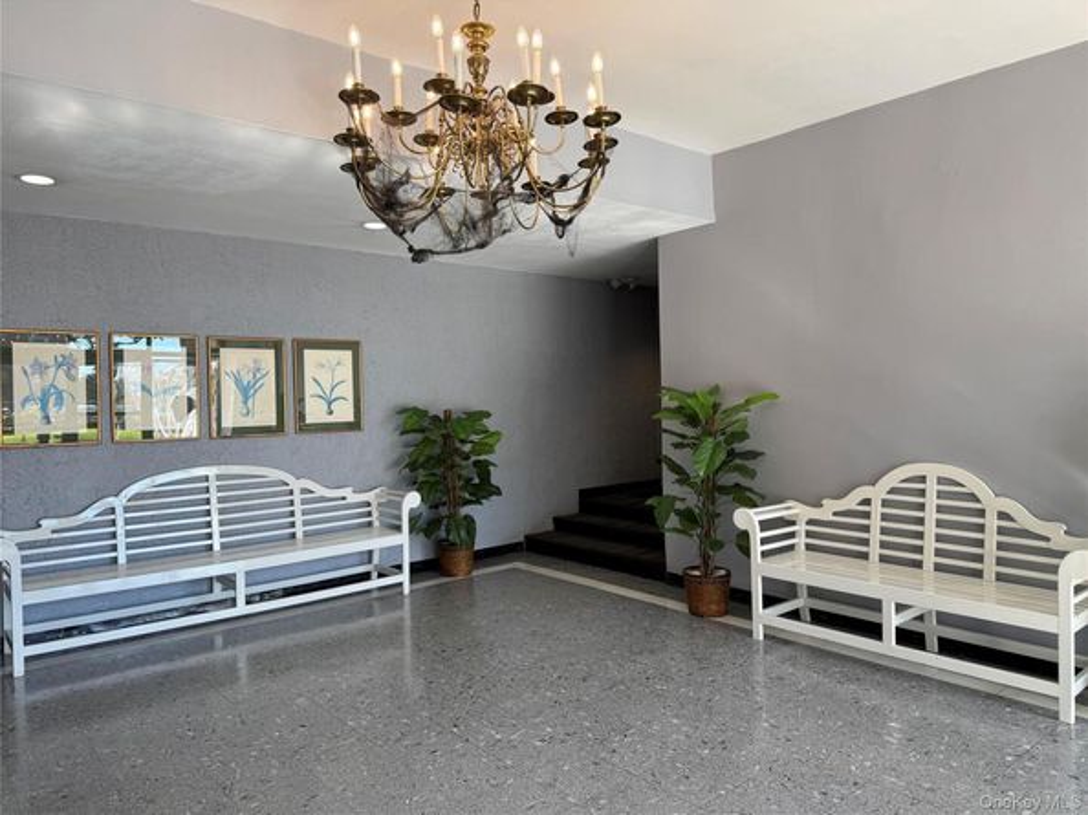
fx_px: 754
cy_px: 408
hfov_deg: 71.6
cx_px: 544
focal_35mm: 24
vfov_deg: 56.8
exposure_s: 1/120
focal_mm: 6.76
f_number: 1.78
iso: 64
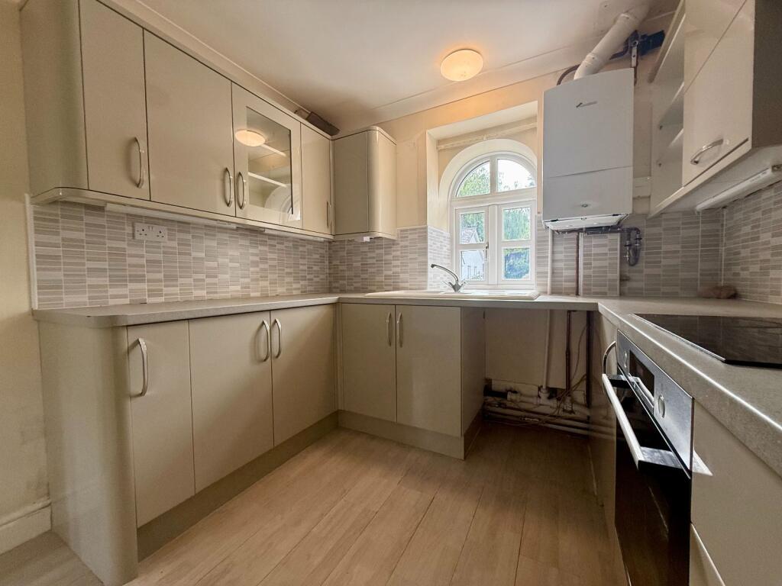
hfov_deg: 102.1
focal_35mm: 14
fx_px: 316
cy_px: 293
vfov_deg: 85.7
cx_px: 391
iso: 100
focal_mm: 2.22
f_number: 2.2
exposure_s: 1/99
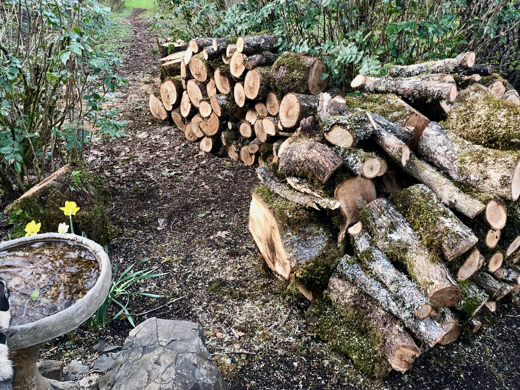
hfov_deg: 54.0
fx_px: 511
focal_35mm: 34
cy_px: 165
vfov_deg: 41.7
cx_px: 258
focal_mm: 3.99
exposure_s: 1/17
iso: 40
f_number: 1.8
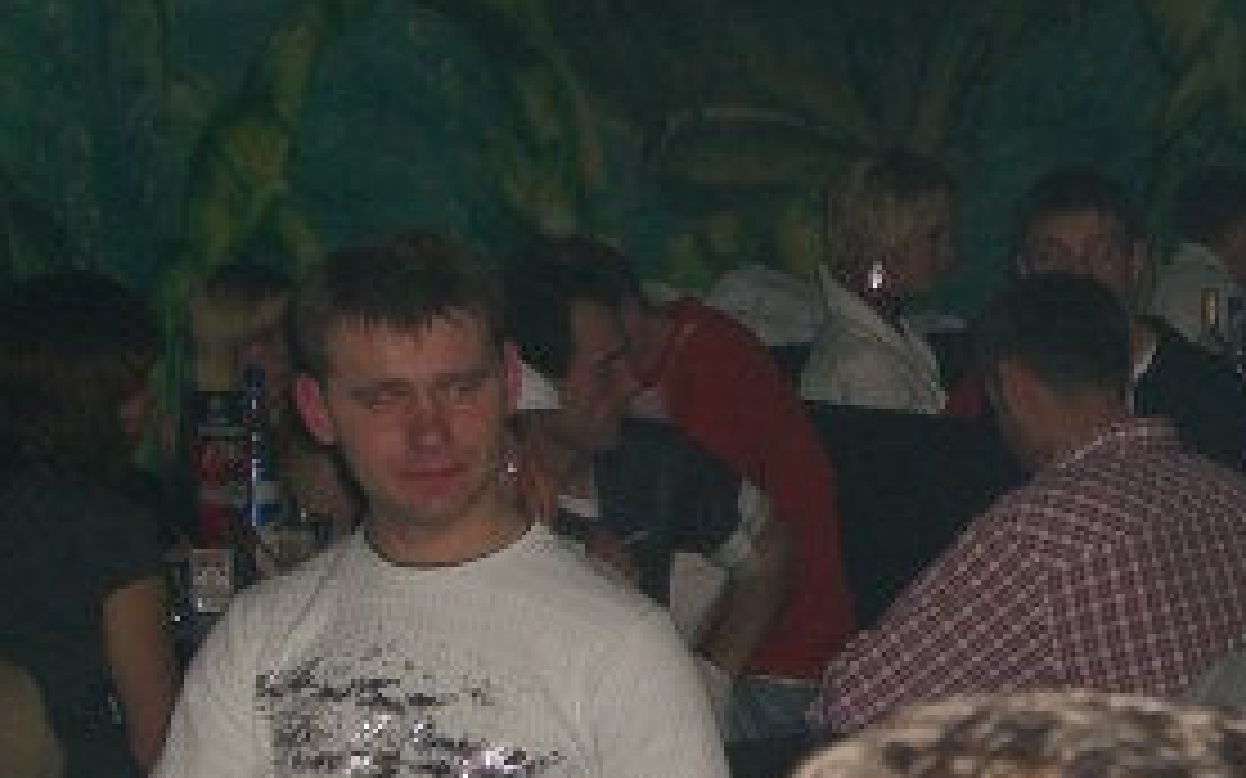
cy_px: 490
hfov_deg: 15.7
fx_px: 4448
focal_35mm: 131
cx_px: 1183
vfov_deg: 10.0
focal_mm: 11.8
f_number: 3.6
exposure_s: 1/60
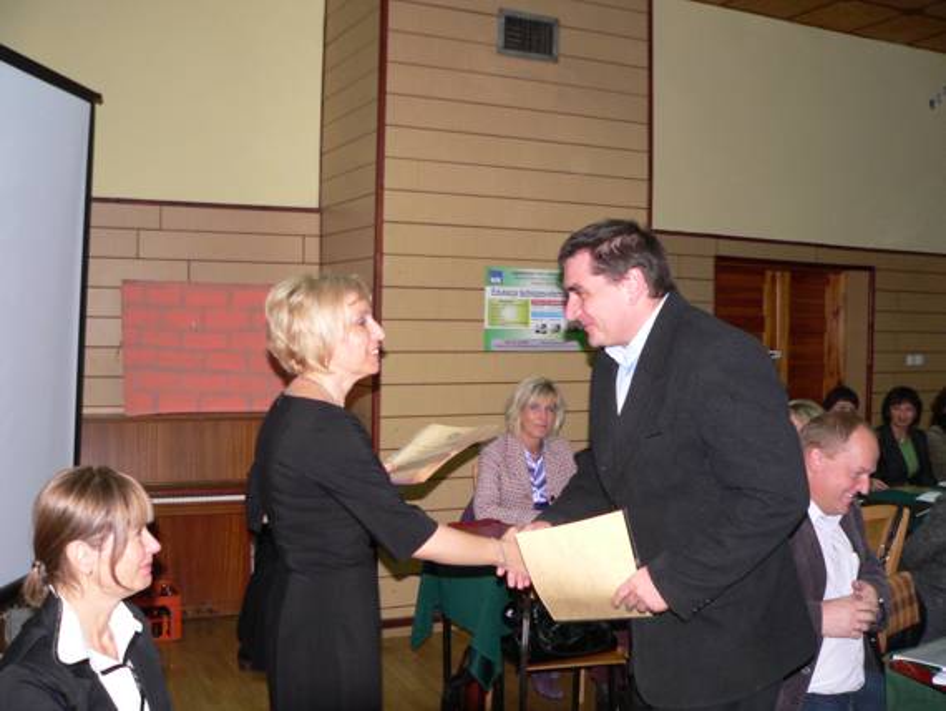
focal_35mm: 36
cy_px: 356
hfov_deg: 51.3
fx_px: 984
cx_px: 473
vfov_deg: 39.7
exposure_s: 1/60
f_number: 2.8
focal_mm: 6
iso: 200
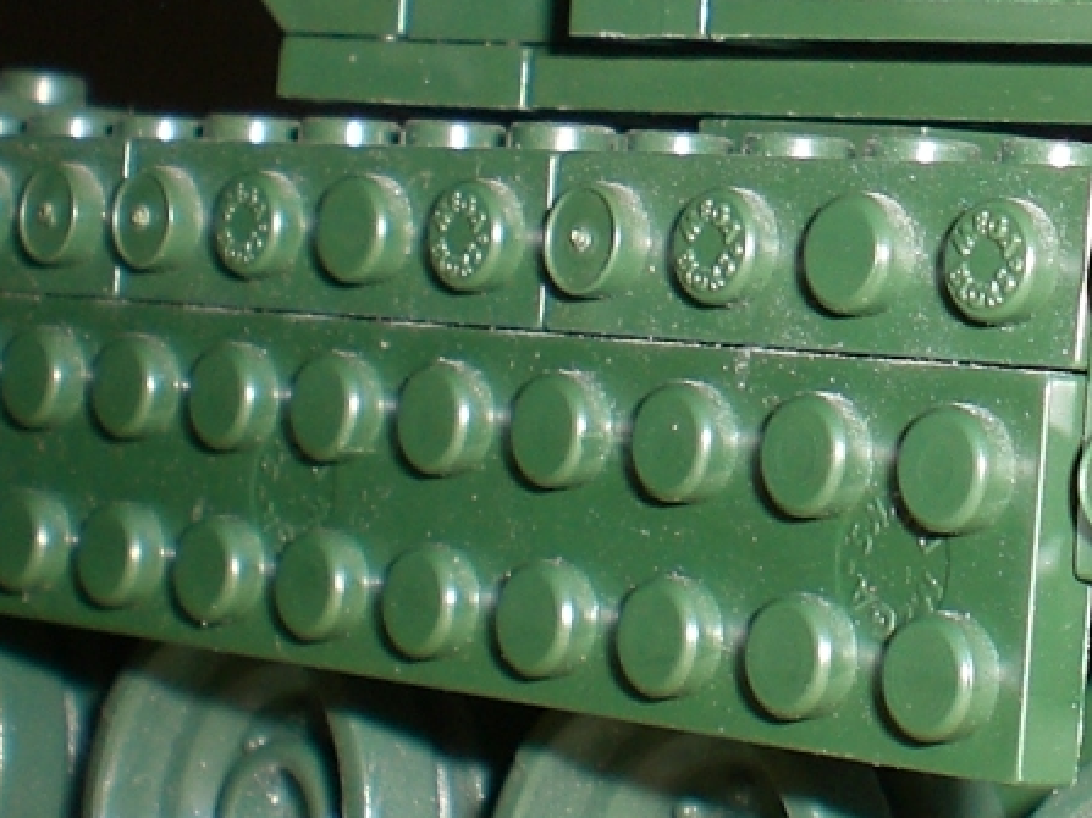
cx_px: 1263
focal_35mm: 136
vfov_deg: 10.8
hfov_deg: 14.1
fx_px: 4289
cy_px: 78
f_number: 4.4
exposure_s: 1/60
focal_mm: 6.3
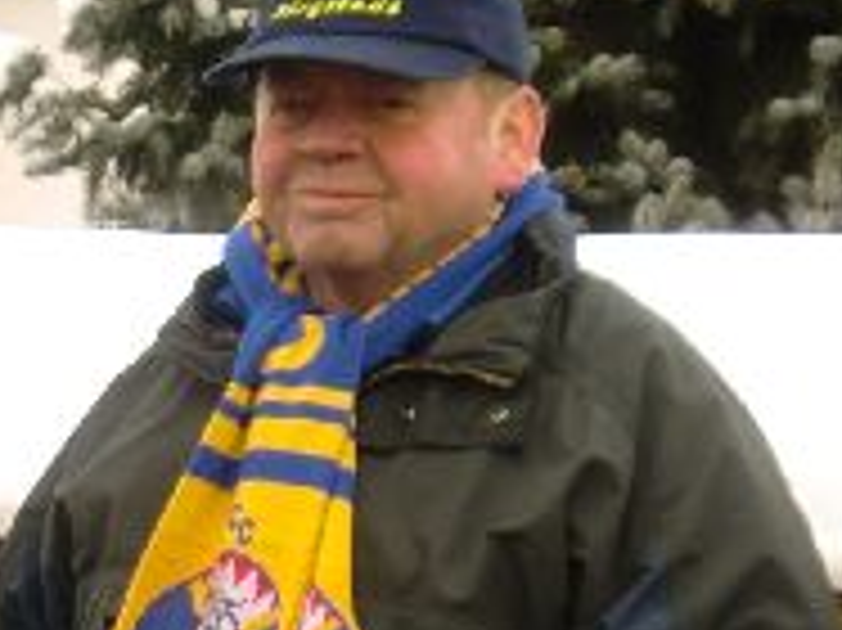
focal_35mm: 154
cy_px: 567
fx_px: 3743
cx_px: -198
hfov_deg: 12.5
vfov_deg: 9.6
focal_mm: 6.51
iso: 64
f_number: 3.1
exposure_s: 1/80
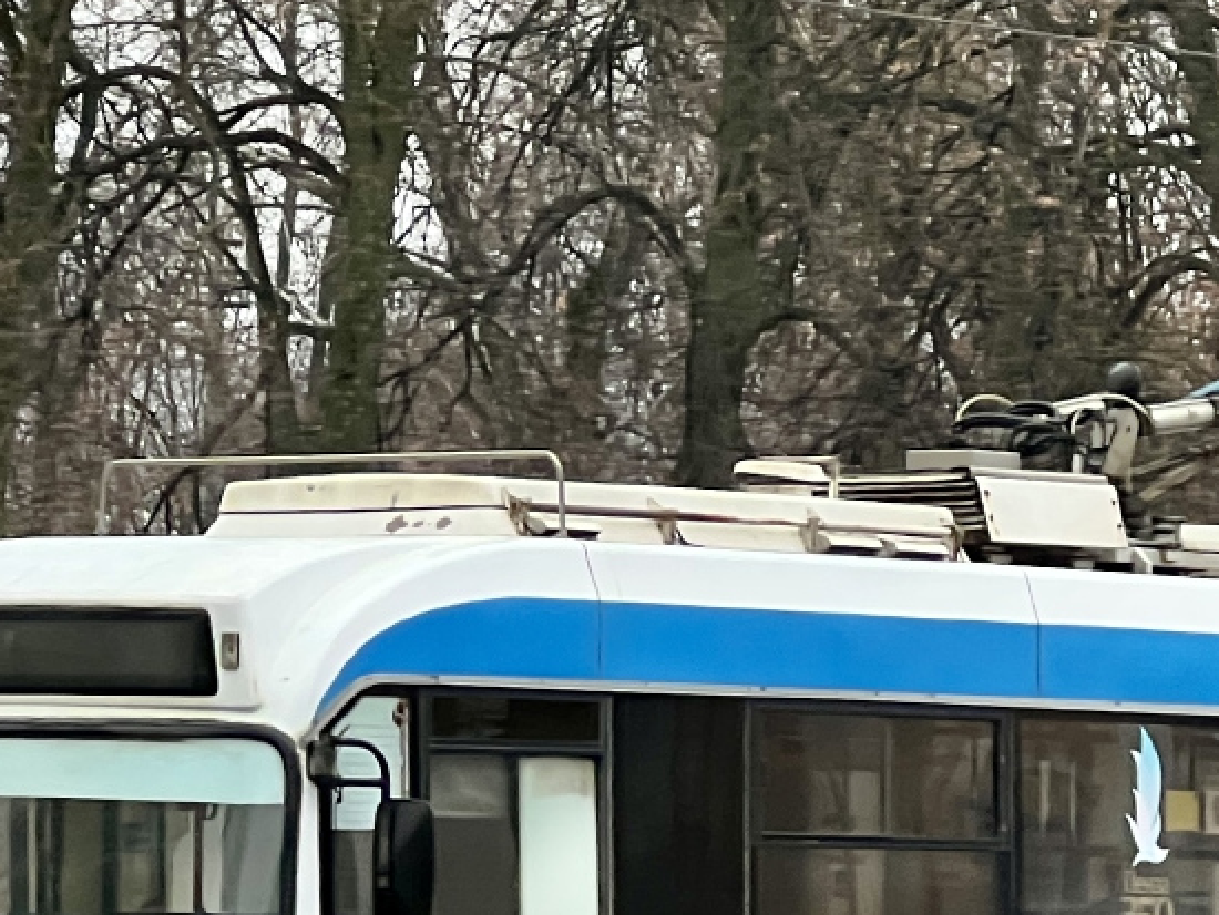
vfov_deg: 8.2
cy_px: 677
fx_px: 6412
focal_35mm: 182
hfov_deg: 10.8
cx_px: 1059
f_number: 2.8
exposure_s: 1/99
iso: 100
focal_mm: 9
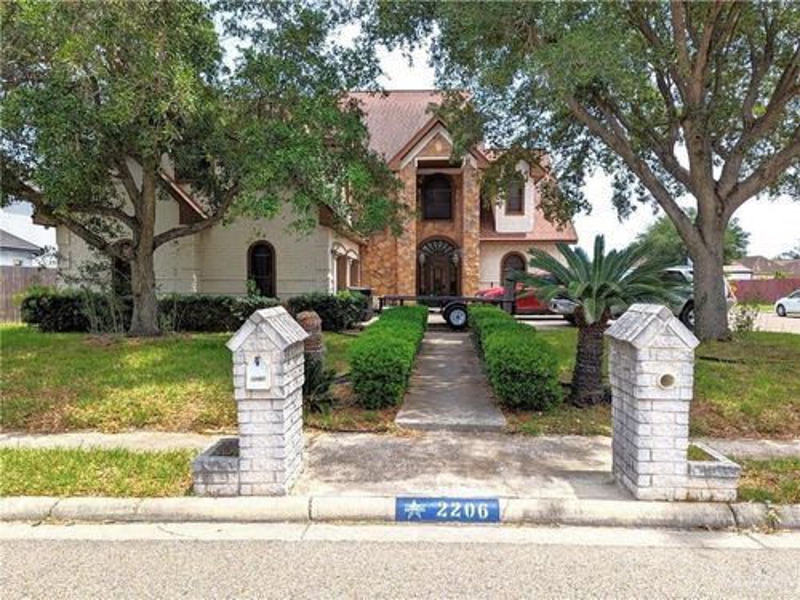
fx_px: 555
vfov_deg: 56.8
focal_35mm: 24
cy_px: 300
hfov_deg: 71.6
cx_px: 400
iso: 38
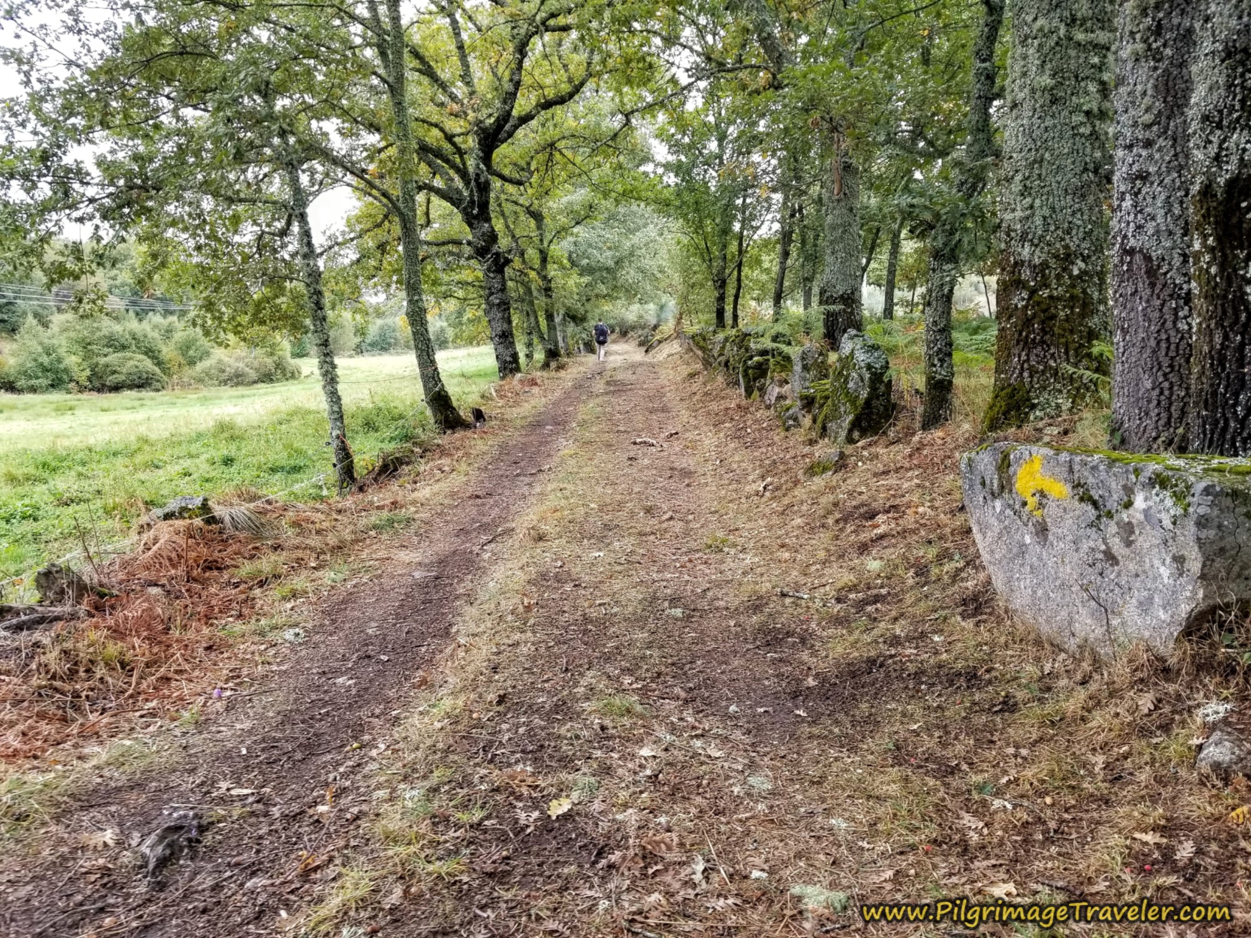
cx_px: 626
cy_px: 469
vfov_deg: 53.1
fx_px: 940
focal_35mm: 26
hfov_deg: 67.3
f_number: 1.7
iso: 64
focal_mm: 4.3
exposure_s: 1/120
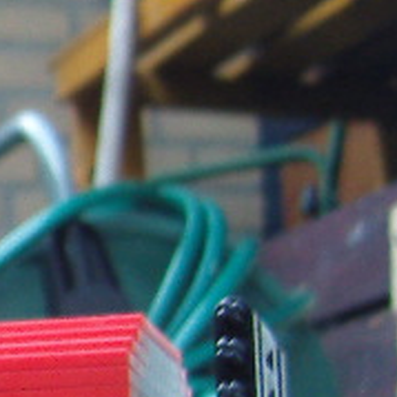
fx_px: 2232
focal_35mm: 172
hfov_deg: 8.7
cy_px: 251
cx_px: -721
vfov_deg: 10.2
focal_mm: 7.3
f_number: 2.8
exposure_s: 1/2
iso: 200
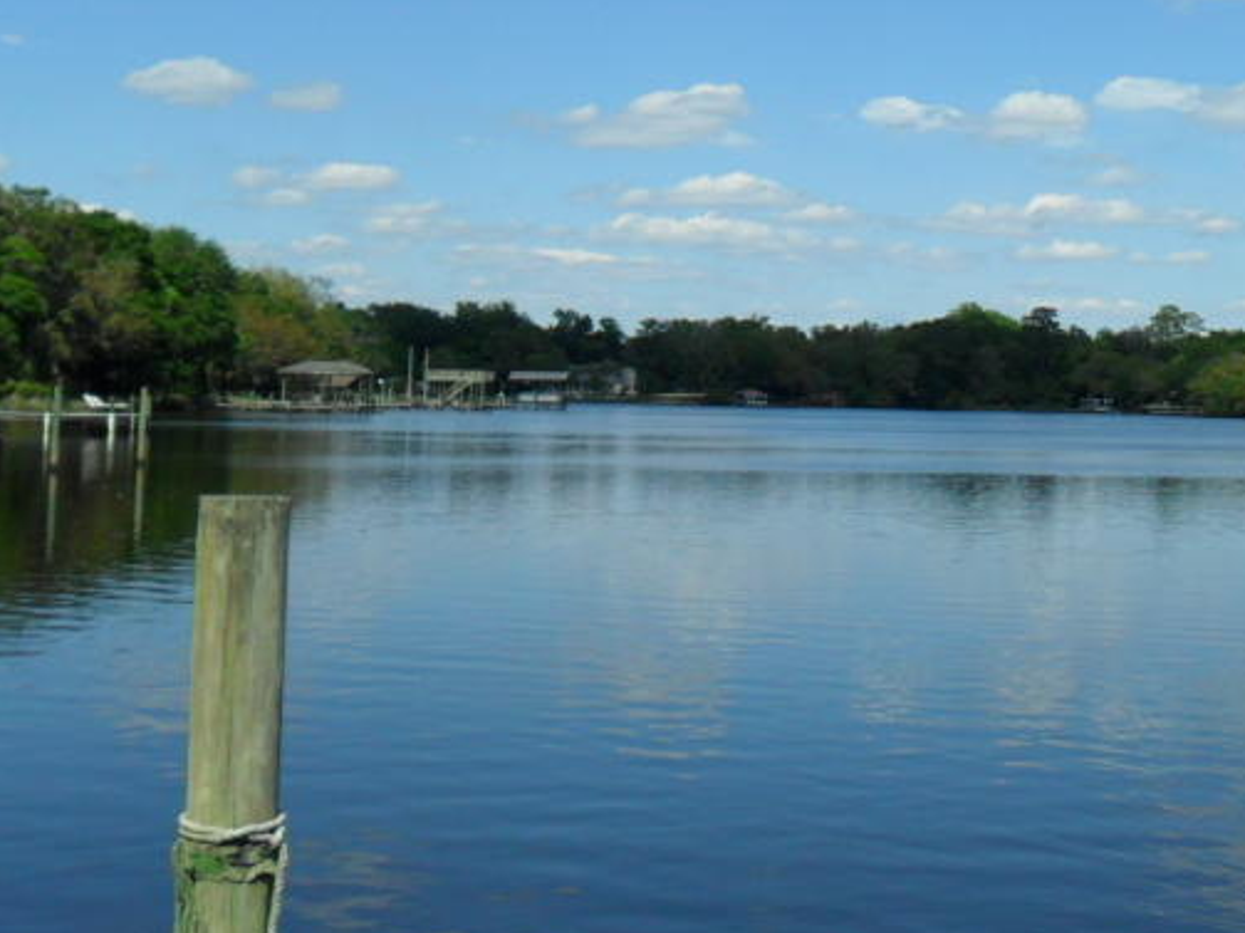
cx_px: 946
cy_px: 233
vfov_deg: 26.2
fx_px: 1978
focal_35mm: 55
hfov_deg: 34.2
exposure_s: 1/250
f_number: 8.9
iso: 100
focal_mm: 4.9
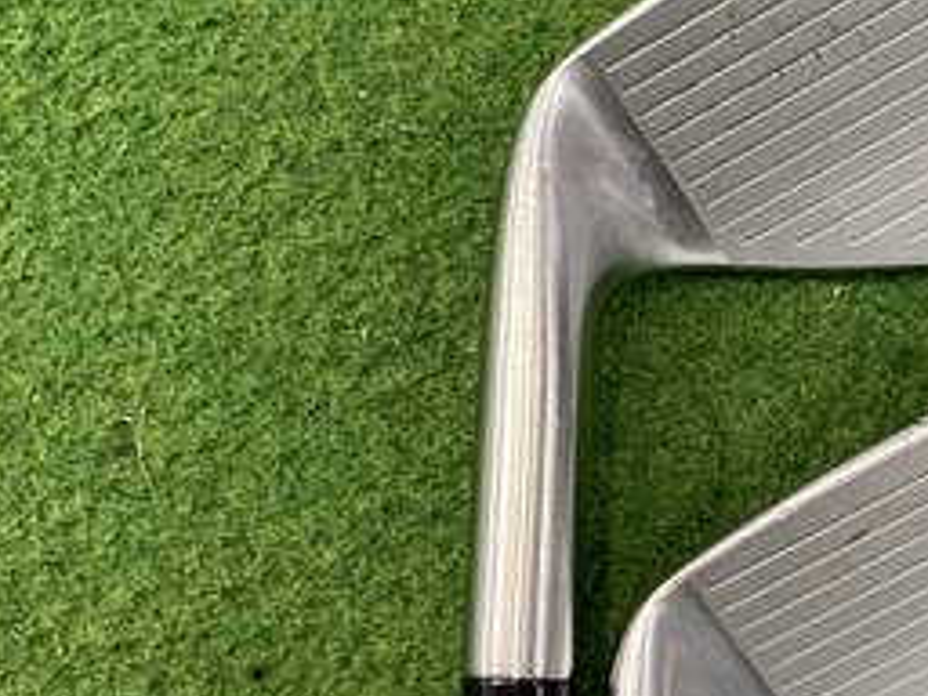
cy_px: 544
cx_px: 914
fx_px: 1743
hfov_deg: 28.1
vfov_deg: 22.3
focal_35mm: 65
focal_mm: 4.25
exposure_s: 1/60
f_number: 1.8
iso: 200
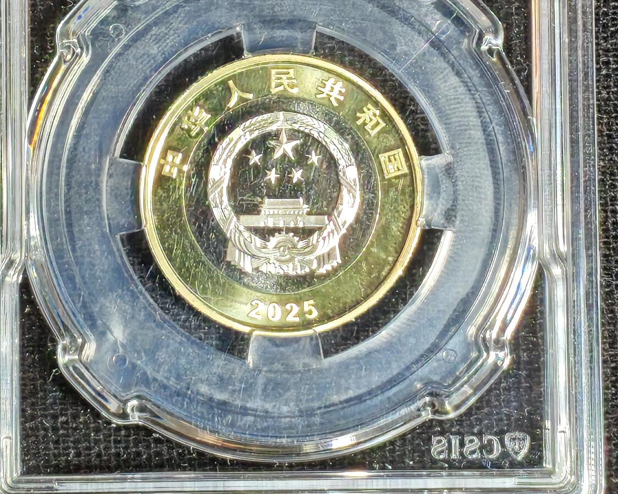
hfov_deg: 10.4
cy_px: 49
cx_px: 283
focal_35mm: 186
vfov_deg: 8.3
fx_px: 3402
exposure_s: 1/241
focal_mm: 4.94
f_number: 1.5
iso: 50
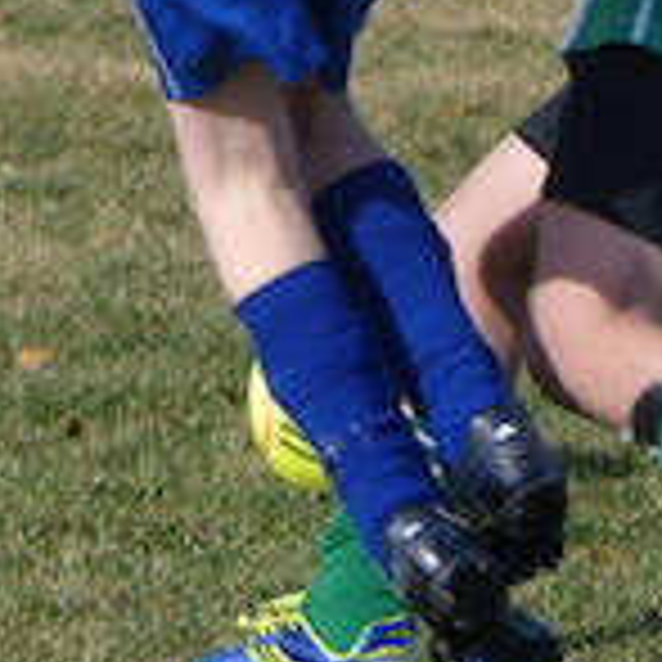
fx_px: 15037
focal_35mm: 695
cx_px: 142
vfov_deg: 2.5
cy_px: -171
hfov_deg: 2.5
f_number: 2.8
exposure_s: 1/640
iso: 100
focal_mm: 39.1
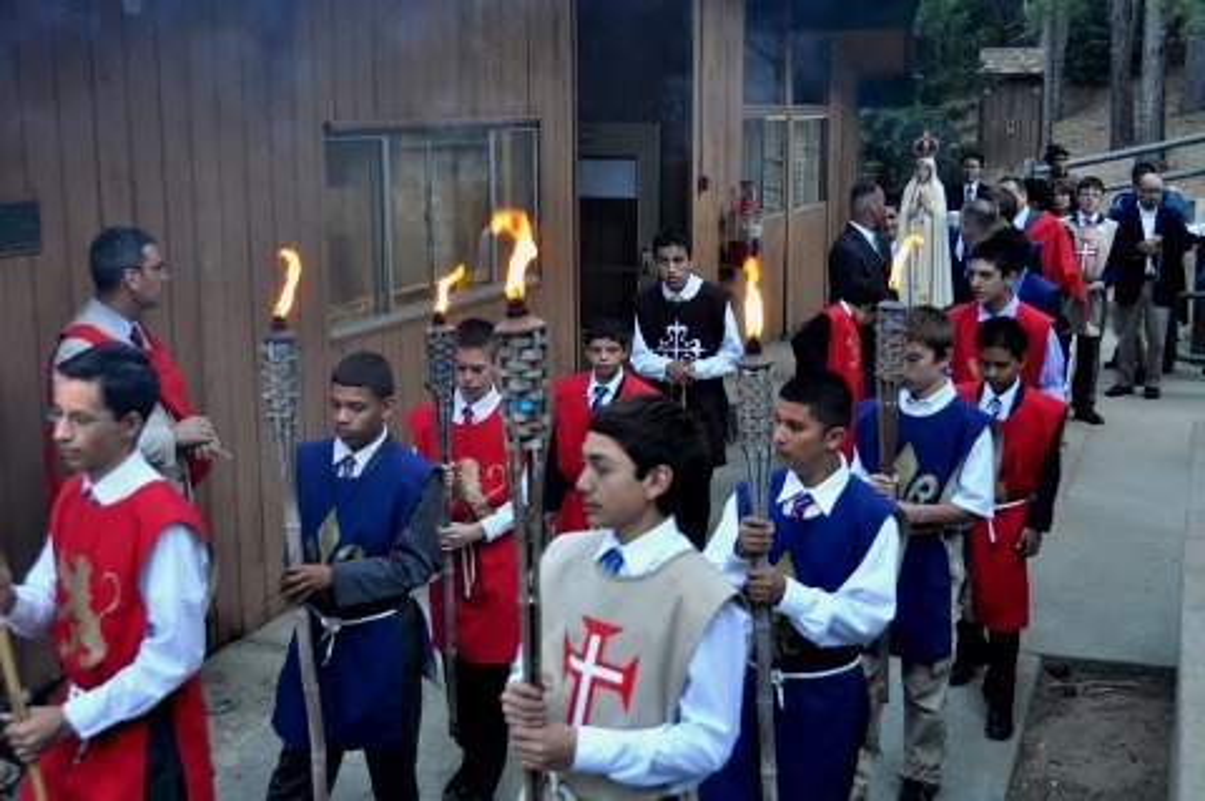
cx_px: 602
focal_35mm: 44
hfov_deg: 45.0
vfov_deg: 30.8
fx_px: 1455
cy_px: 400
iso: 500
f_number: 4
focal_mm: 29
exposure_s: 1/60
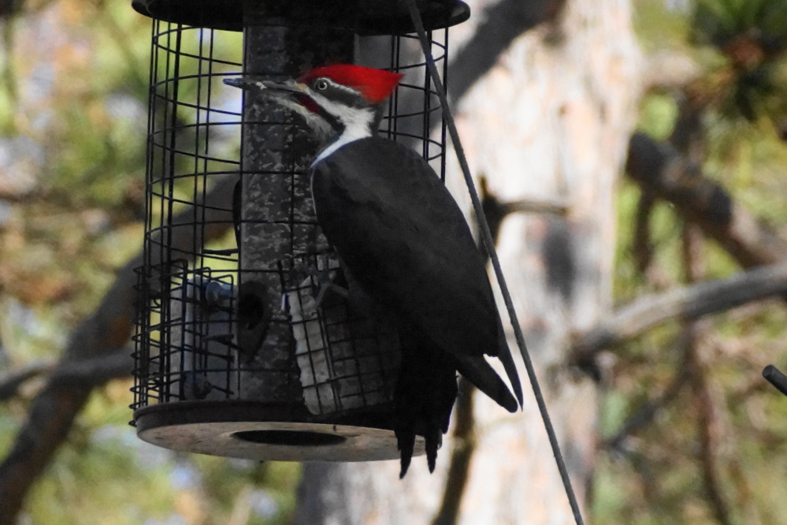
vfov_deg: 3.7
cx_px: 394
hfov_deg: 5.5
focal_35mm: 375
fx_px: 8197
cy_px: 262
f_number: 9
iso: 3200
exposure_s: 1/800
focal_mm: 250
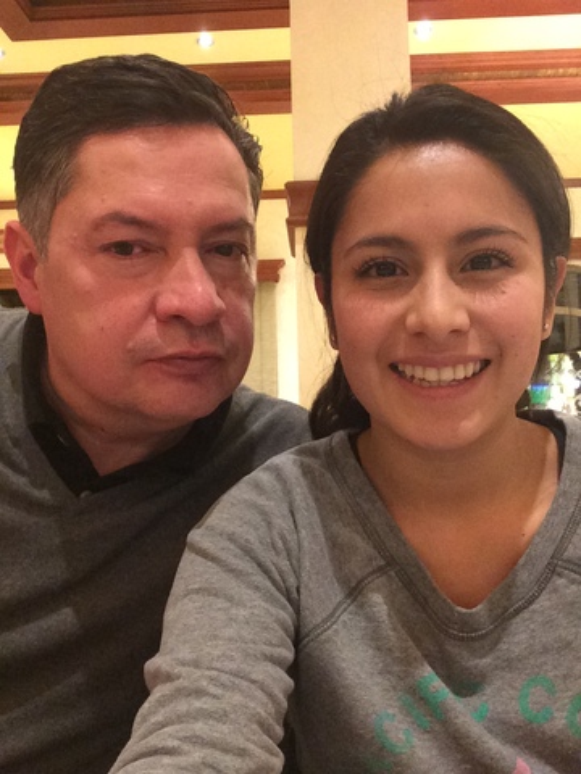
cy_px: 387
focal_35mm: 33
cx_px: 290
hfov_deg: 42.9
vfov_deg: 55.4
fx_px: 739
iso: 400
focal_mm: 2.15
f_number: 2.4
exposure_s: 1/17
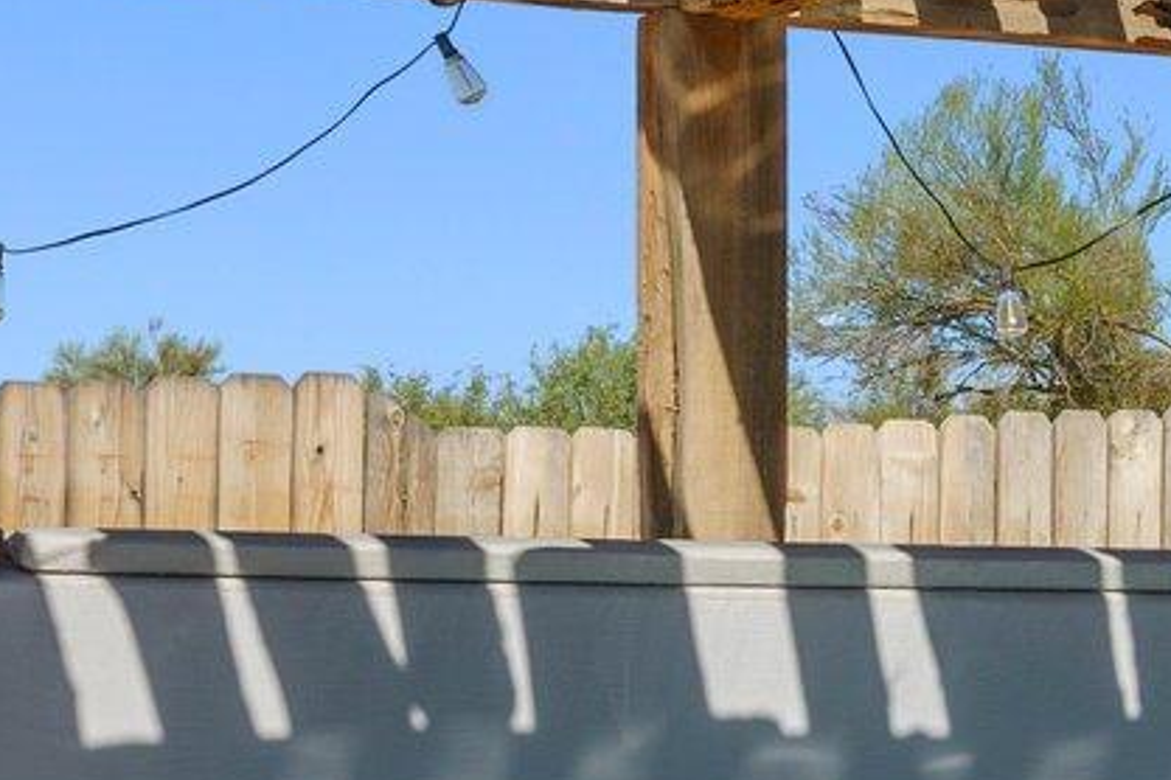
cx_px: 1202
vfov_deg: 11.6
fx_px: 3838
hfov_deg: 16.9
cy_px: 579
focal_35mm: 118
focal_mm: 24
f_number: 13
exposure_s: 1/320
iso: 400
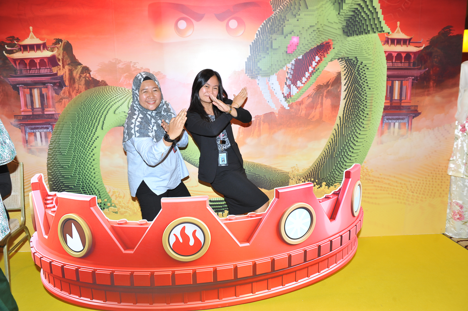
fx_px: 377
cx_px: 234
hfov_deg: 63.7
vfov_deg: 44.9
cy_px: 156
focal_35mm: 29
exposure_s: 1/80
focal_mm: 29
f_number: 5
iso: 640
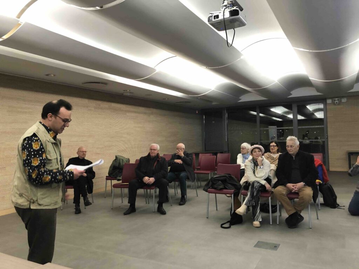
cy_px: 134
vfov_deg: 49.7
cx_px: 180
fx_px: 290
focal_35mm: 28
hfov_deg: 63.4
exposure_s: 1/16
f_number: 1.8
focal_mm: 3.99
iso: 80
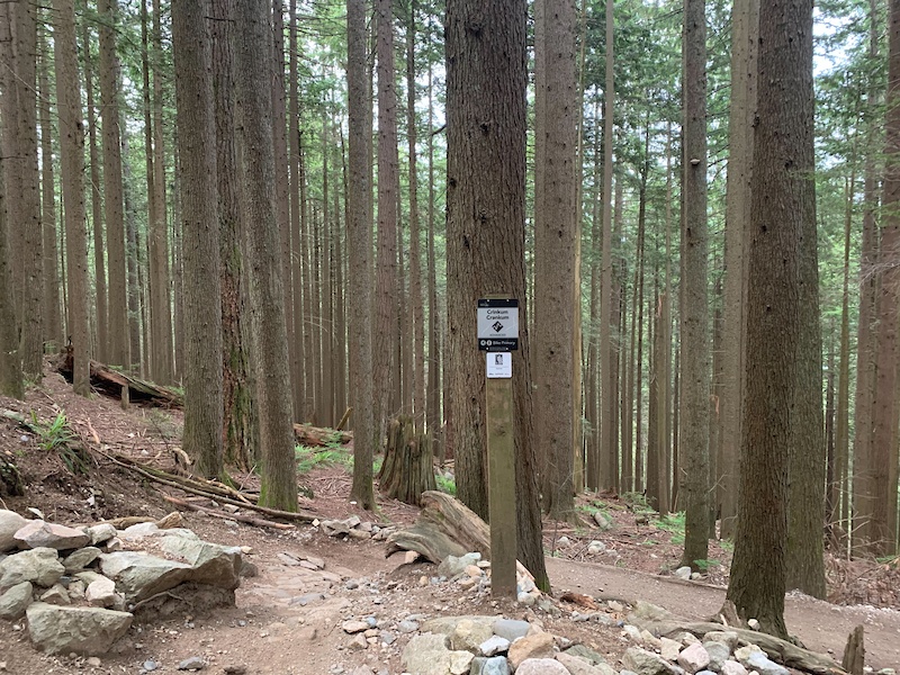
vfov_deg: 53.1
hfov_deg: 67.3
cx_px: 450
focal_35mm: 26
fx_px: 676
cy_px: 338
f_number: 1.8
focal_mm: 4.25
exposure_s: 1/60
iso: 320
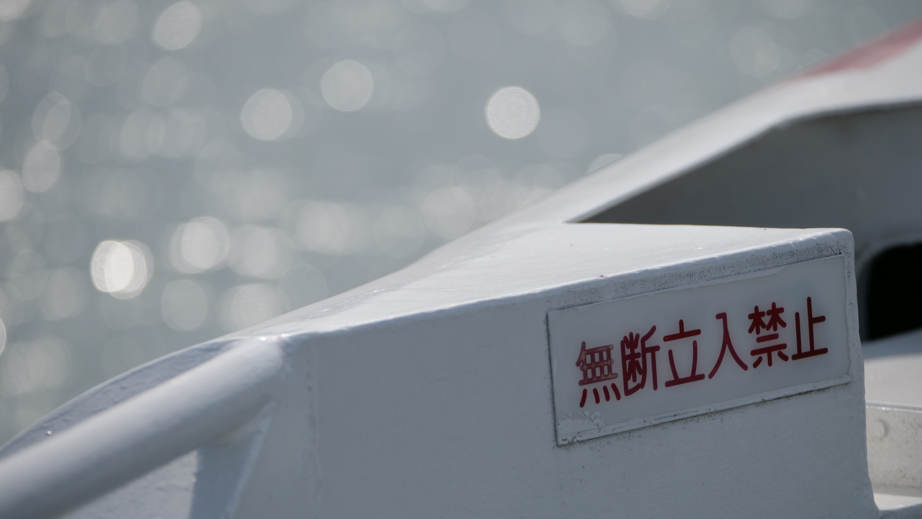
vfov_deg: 4.4
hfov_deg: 7.8
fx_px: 6772
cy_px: 292
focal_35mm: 277
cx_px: 461
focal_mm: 127
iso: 200
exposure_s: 1/6400
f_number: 3.7
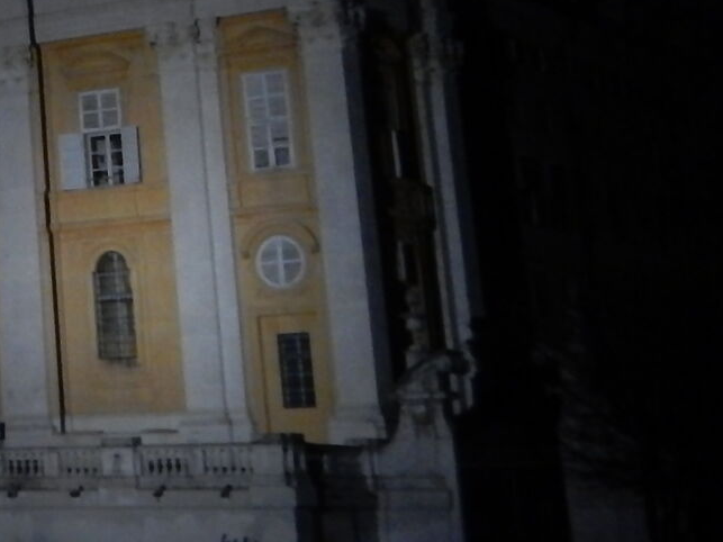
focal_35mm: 112
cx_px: -472
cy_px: -254
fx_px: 2339
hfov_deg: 15.7
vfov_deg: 12.6
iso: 1100
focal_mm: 5.4
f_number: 4
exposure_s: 1/15
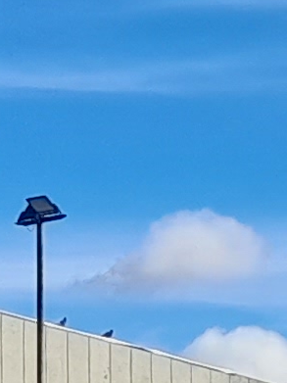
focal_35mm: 256
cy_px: 228
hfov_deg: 5.6
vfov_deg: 7.7
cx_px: 741
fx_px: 2832
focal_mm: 4.6
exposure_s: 1/728
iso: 20
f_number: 2
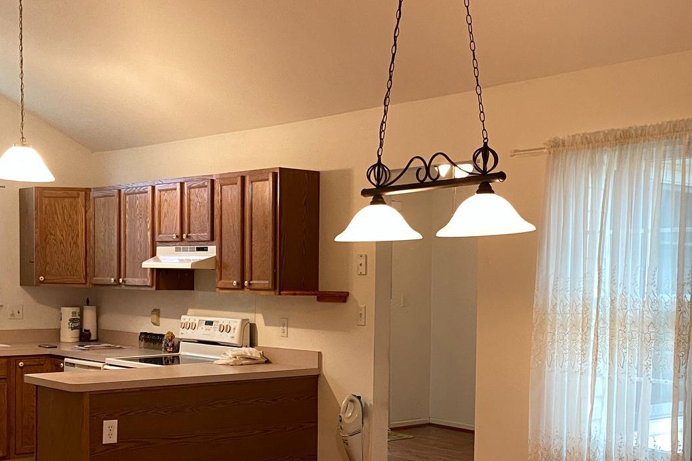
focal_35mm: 53
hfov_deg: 37.4
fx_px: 1019
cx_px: 410
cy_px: 323
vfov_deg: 25.3
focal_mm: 4.25
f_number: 1.8
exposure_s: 1/60
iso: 160
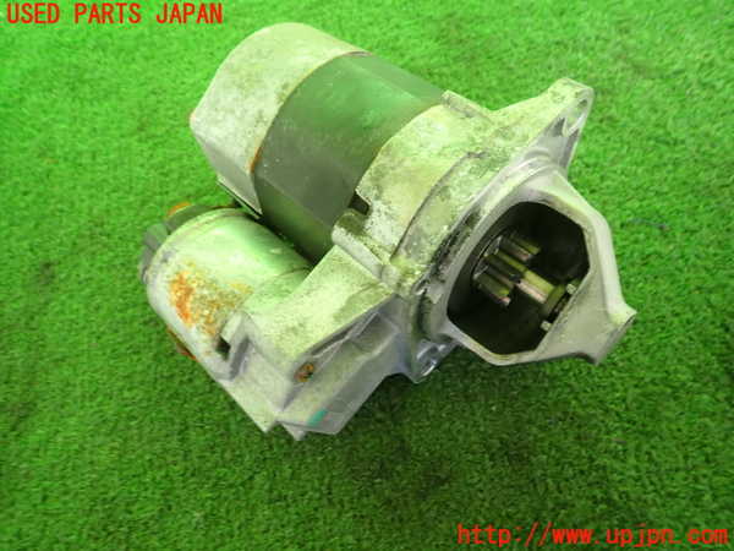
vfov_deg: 54.9
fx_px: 530
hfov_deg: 69.4
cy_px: 276
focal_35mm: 25
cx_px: 367
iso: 100
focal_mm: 4.5
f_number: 2
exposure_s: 1/60
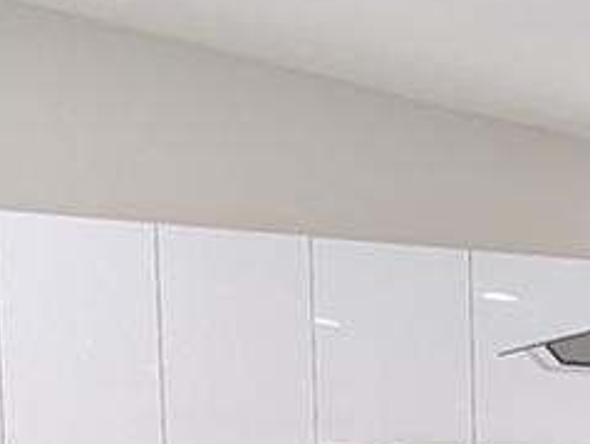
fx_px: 2747
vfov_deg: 8.6
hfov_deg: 11.3
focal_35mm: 161
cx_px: 1081
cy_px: 975
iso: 59
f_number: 1.85
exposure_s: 1/40
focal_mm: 6.81
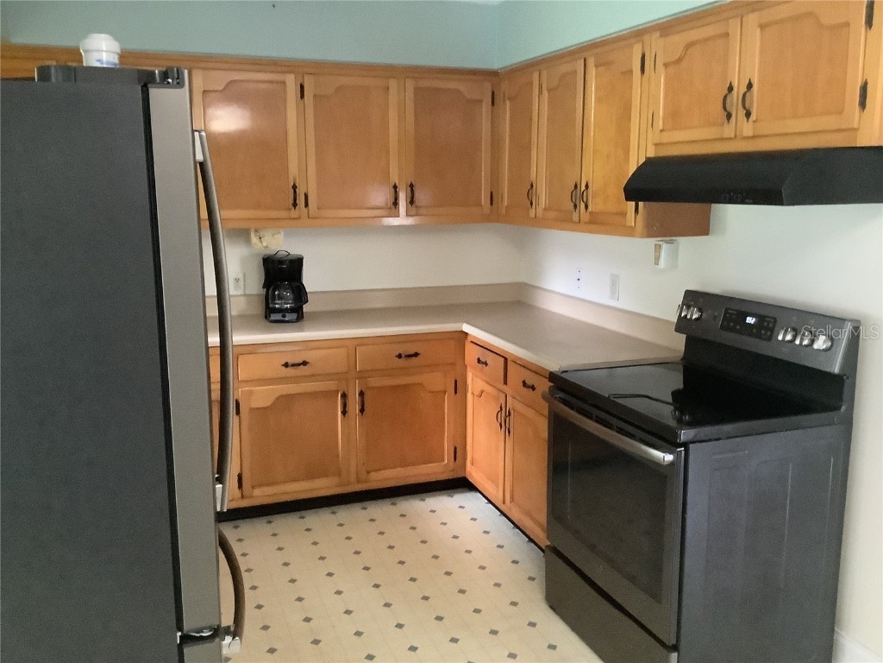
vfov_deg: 45.4
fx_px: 791
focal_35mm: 31
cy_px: 332
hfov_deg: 58.4
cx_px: 442
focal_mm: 3.3
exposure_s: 1/25
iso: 640
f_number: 2.4
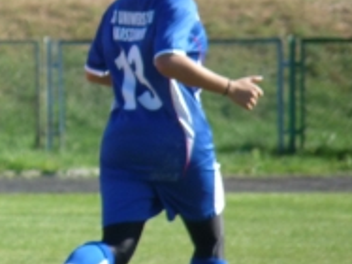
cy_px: -1
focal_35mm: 1268
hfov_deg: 1.6
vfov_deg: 1.2
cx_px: -107
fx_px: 12886
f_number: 4.4
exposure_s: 1/500
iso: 160
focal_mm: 84.5
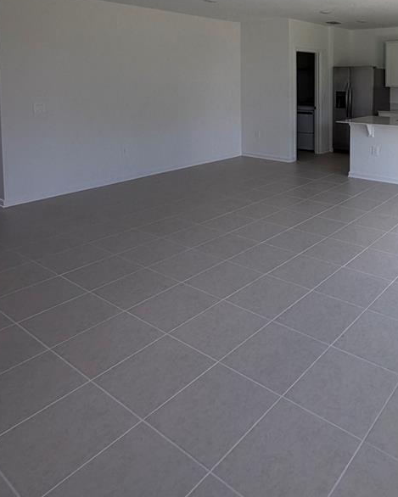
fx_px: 412
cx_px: 329
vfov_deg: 57.8
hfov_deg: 48.1
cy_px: 103
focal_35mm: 28
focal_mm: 2.22
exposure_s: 1/121
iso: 64
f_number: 2.2
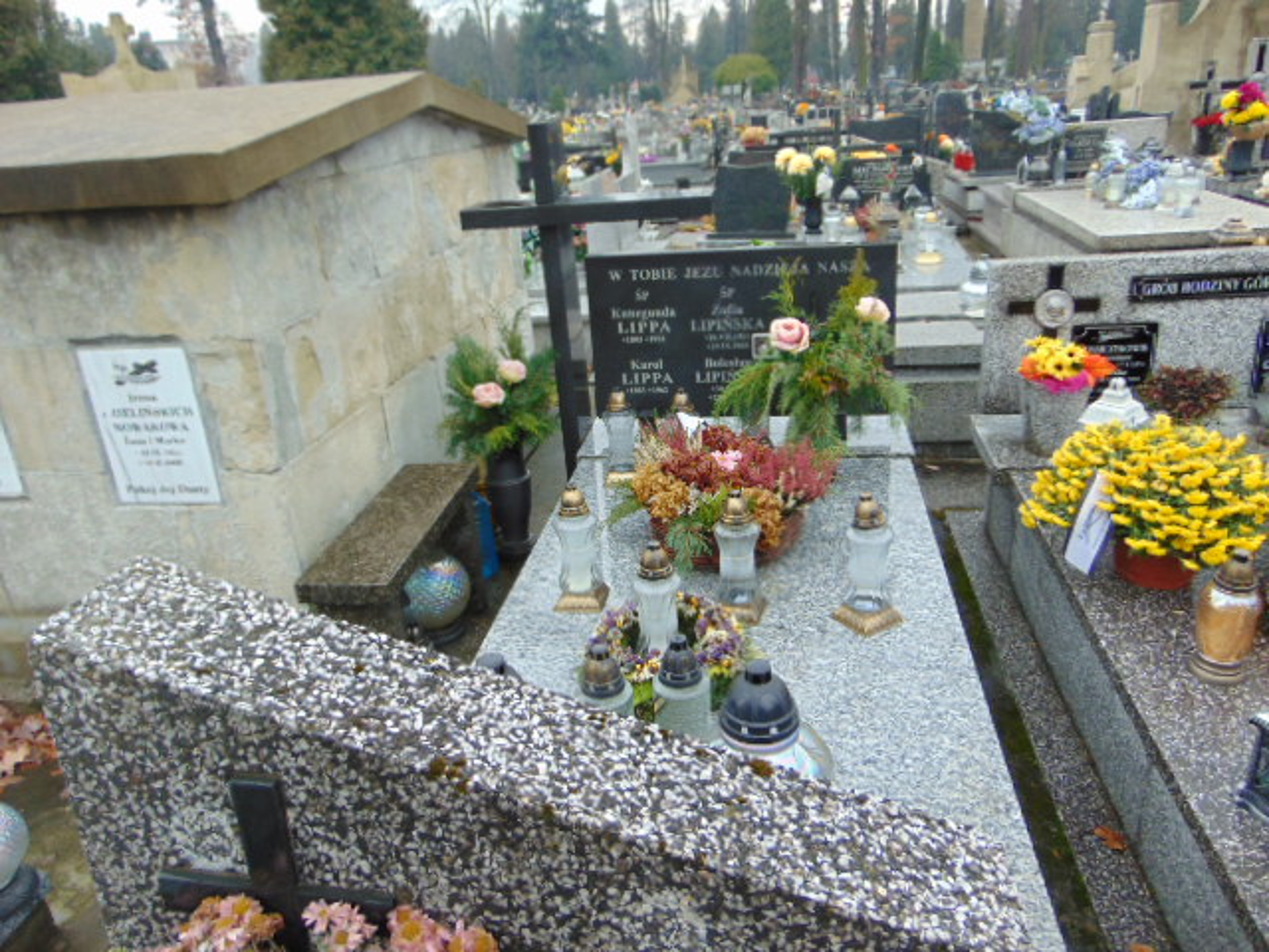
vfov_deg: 54.9
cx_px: 634
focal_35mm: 25
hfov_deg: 69.4
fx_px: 916
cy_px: 476
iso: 80
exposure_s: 1/80
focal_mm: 4.5
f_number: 3
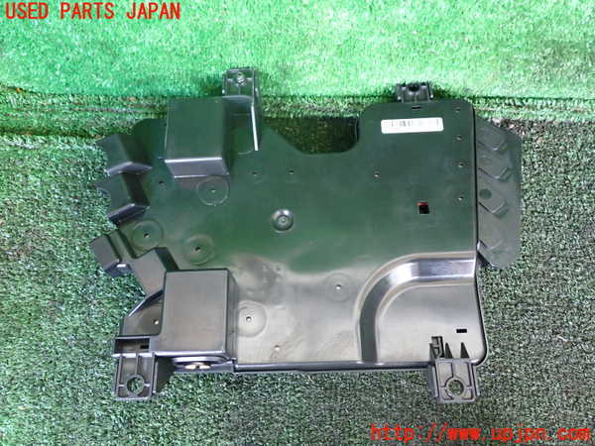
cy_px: 223
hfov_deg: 60.0
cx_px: 298
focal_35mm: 30
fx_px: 516
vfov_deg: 46.8
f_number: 2.3
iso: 800
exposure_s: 1/30
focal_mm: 5.4
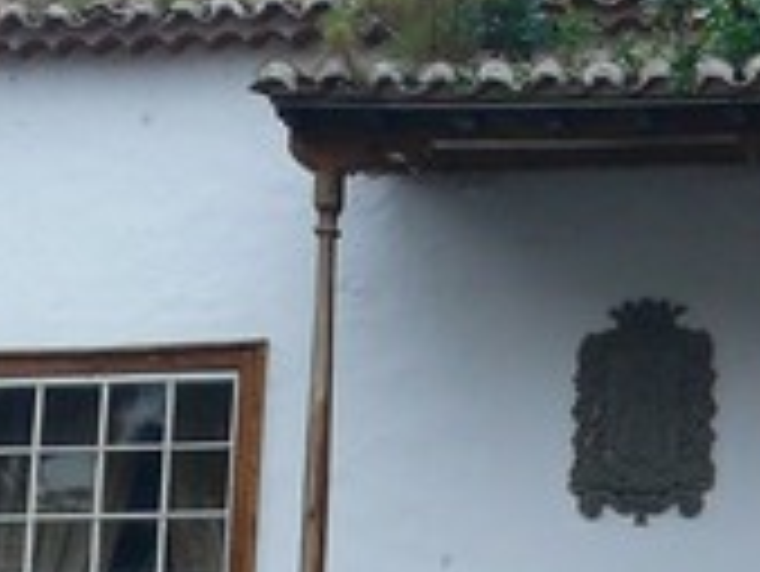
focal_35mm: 177
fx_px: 3889
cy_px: 770
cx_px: 935
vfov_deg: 8.3
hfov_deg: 10.9
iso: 100
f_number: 2.8
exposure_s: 1/80
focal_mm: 8.4
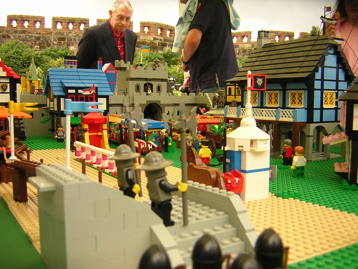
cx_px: 179
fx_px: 372
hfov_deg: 51.4
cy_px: 134
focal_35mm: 36
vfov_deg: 39.7
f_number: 2.6
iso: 100
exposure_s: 1/322
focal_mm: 4.7
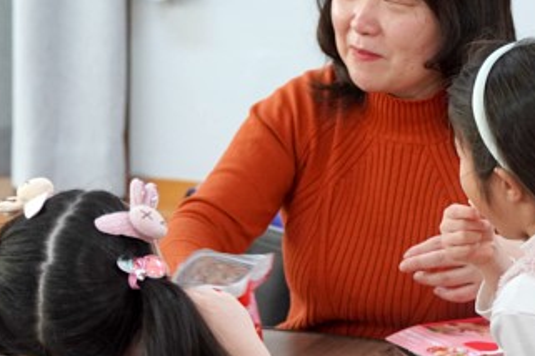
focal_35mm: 244
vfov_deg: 5.6
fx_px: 3626
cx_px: 83
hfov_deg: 8.4
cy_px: 283
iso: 2000
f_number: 4
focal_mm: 87
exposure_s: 1/160
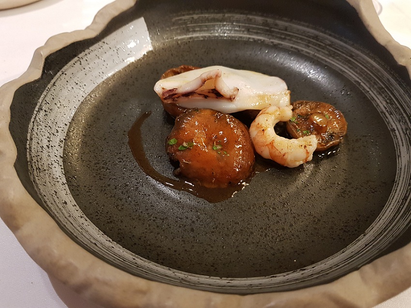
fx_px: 309
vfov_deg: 53.0
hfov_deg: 67.3
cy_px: 154
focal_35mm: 26
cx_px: 206
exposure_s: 1/33
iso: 160
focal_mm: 4.2
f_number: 1.7
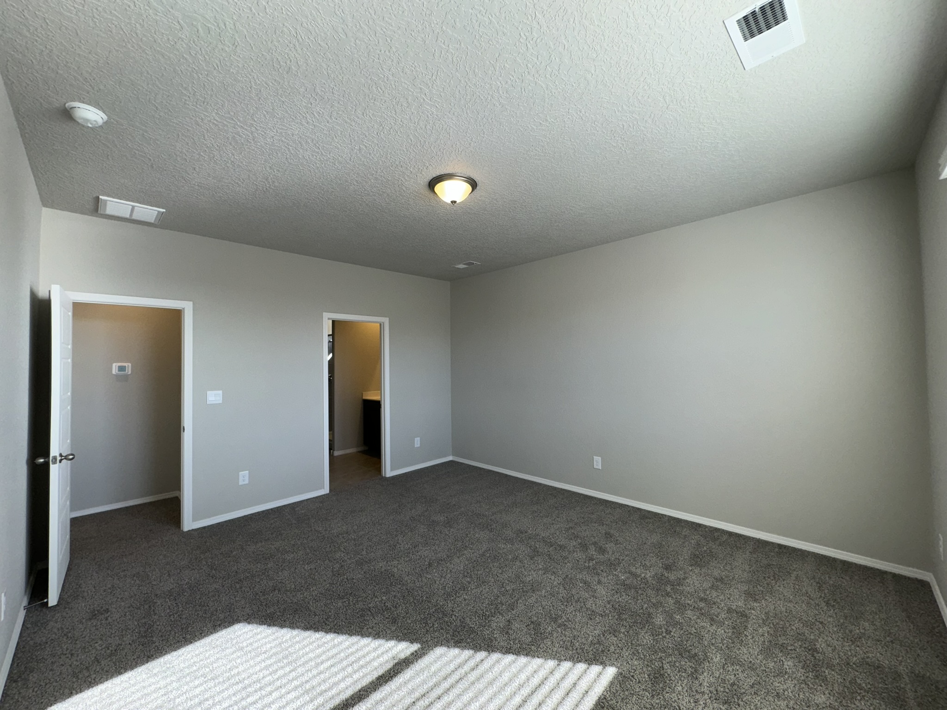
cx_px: 474
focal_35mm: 14
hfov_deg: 102.1
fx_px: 383
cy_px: 355
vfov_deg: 85.7
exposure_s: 1/122
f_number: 2.2
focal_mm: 2.22
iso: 32
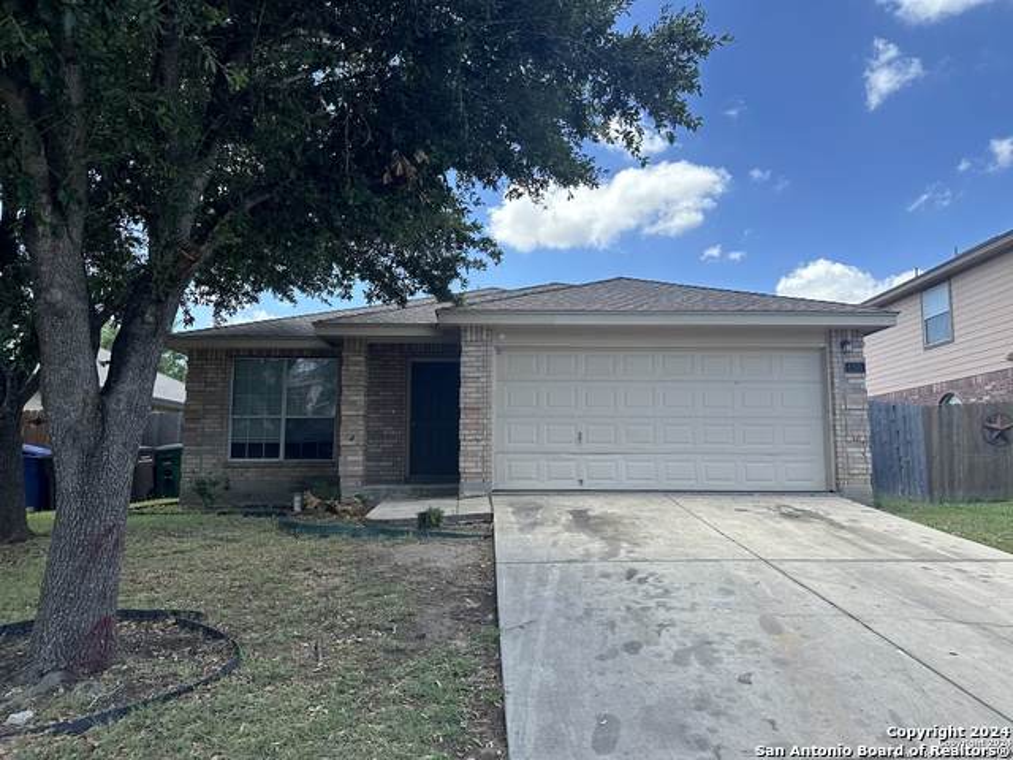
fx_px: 702
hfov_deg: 71.6
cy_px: 380
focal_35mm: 24
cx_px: 506
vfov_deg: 56.8
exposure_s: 1/1562
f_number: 1.78
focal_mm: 6.86
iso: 80
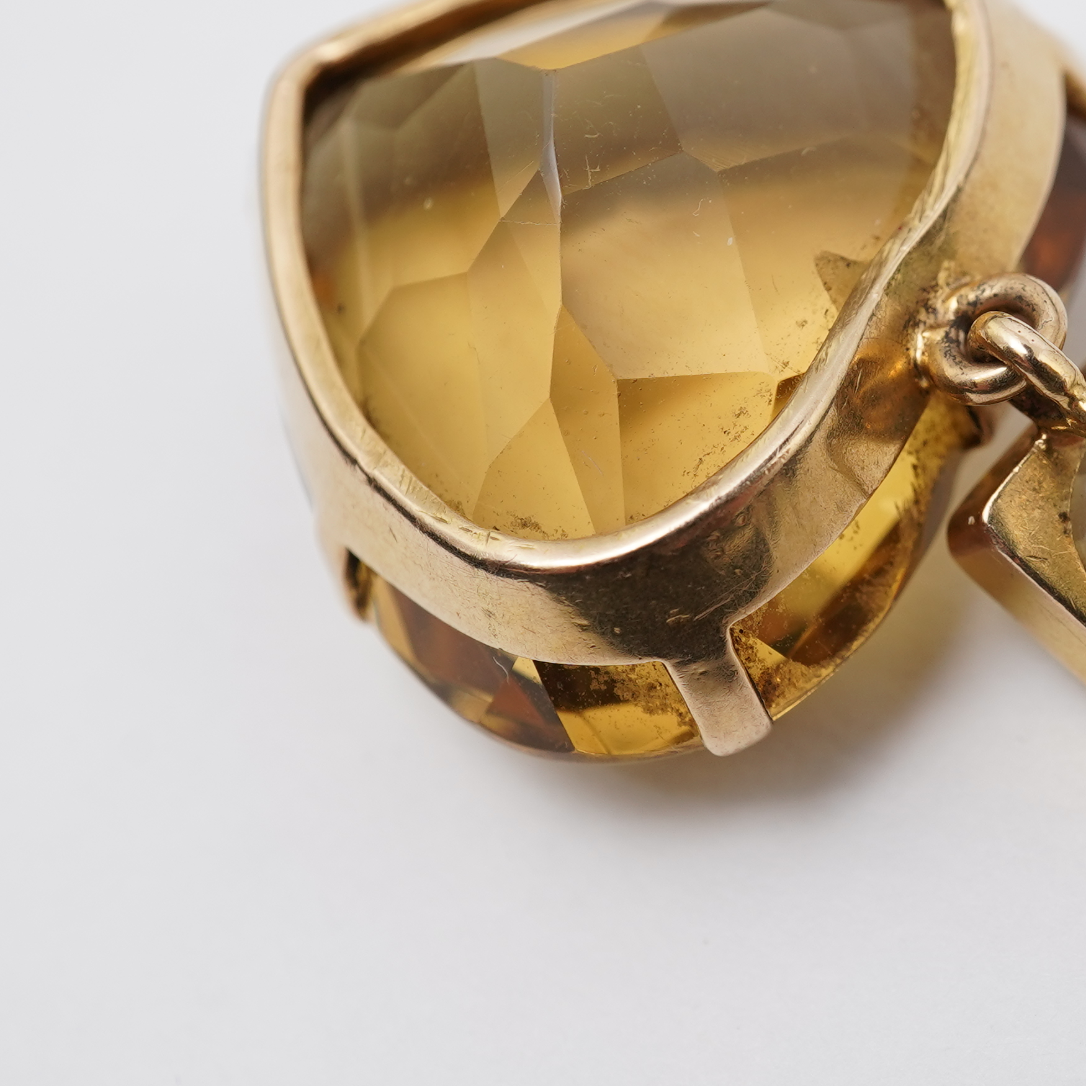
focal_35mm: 86
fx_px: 3053
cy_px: 448
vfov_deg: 20.2
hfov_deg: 19.7
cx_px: 1037
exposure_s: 1/125
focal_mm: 30
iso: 250
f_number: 14
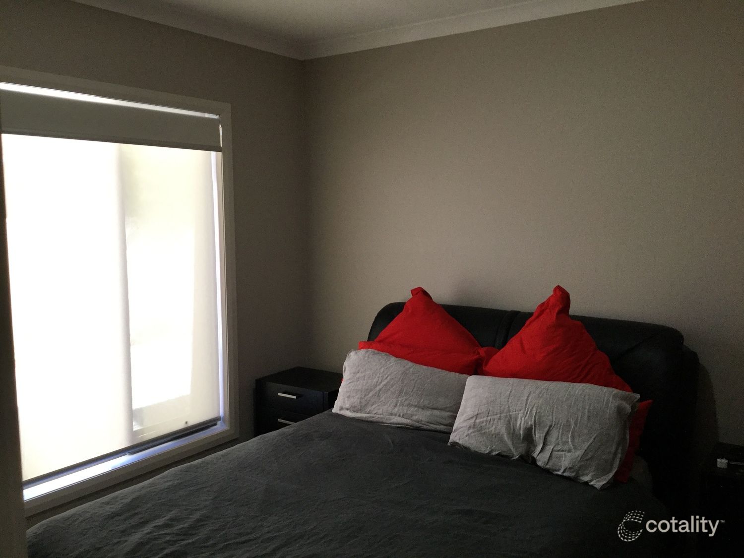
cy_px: 279
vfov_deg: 45.4
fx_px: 666
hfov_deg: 58.4
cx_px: 372
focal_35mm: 31
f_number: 2.4
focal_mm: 3.3
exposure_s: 1/33
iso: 32
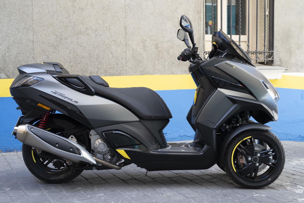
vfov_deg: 27.0
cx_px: 152
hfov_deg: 39.6
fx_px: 422
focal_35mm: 50
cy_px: 102
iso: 500
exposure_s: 1/125
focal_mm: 50
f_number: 5
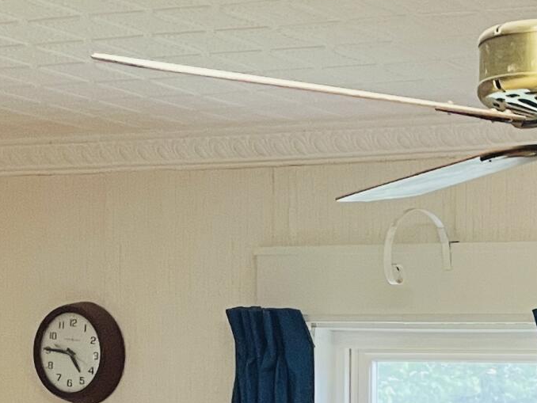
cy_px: 675
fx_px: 1785
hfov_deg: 15.5
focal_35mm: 115
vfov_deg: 12.1
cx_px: 856
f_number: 1.6
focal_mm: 4.2
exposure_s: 1/60
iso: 160
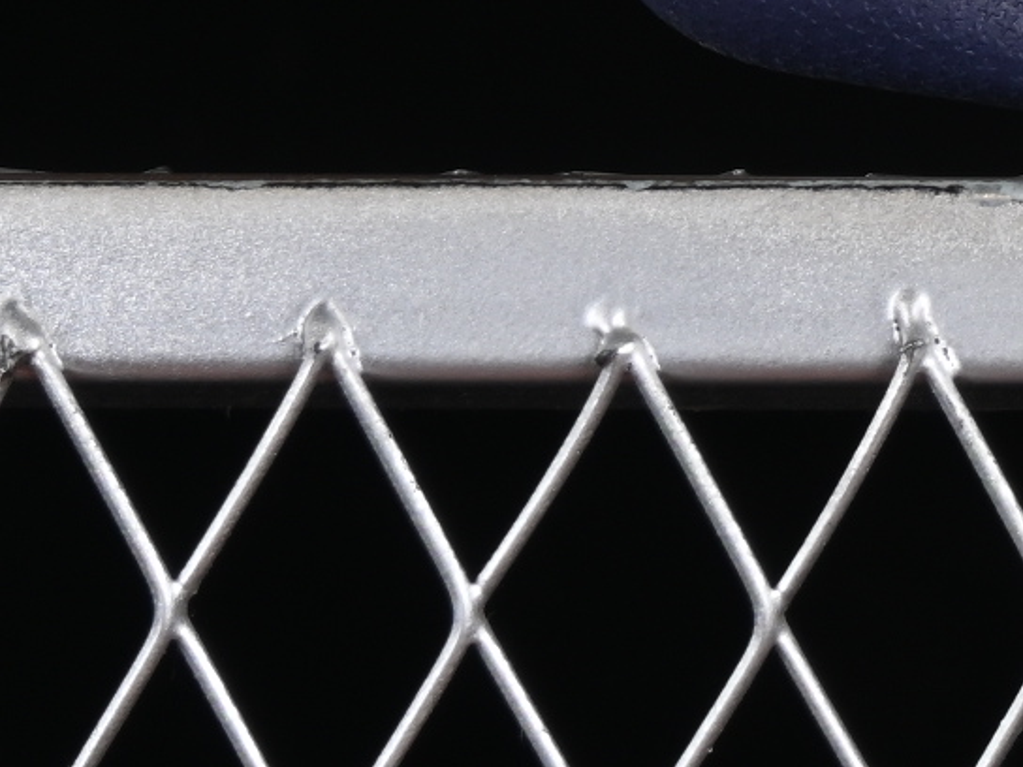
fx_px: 10905
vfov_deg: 4.0
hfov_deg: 5.2
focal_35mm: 369
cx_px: 2467
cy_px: -887
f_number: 6.3
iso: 160
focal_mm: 50
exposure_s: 1/60
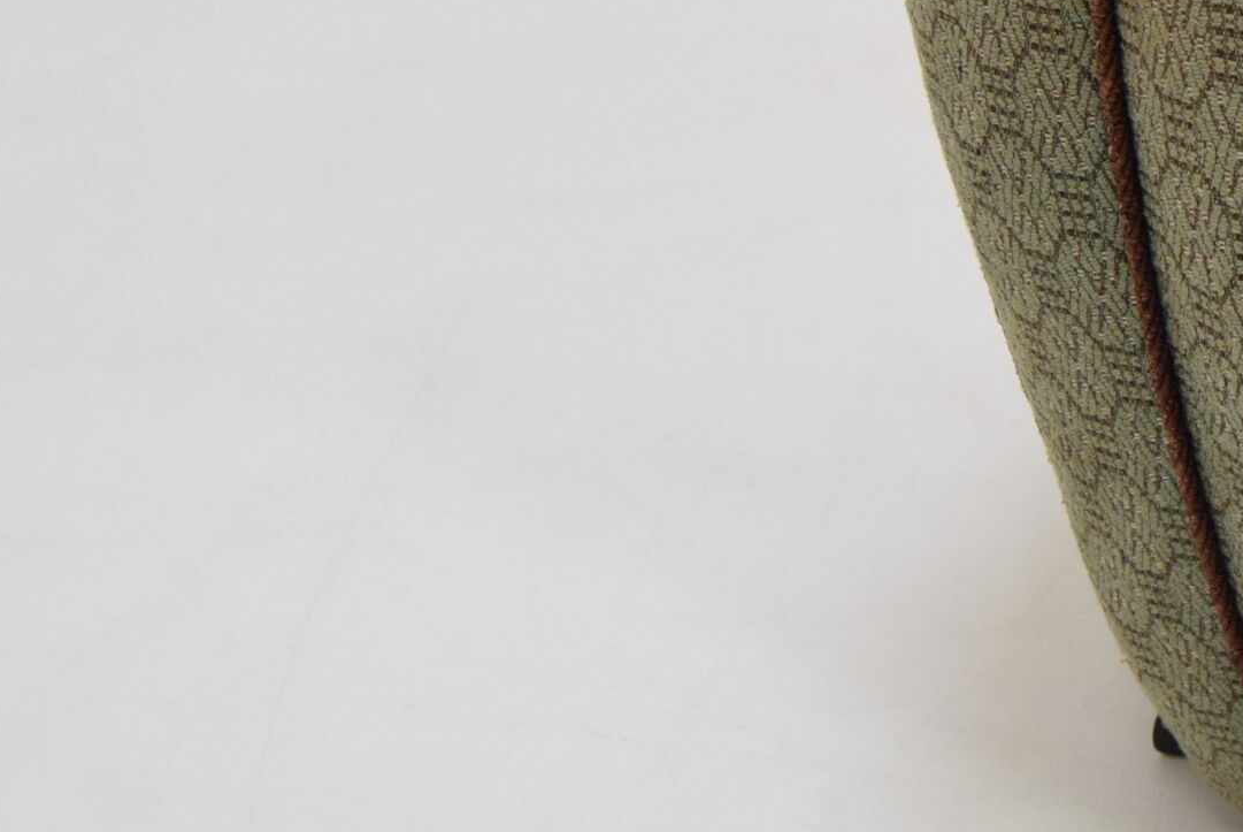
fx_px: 2868
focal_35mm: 83
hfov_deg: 22.0
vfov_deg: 16.4
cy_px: 180
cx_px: 1611
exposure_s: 1/125
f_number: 5.6
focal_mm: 20
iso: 1600
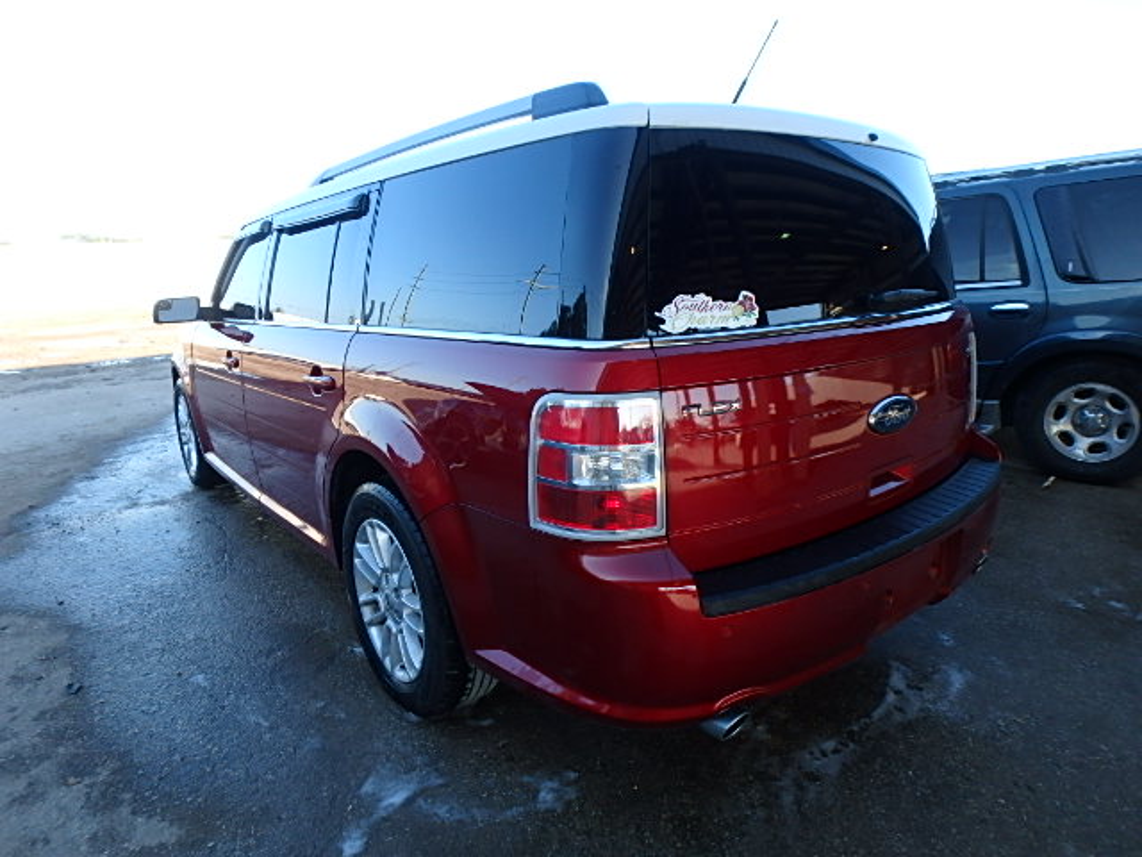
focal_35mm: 21
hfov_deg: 79.0
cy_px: 428
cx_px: 571
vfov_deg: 63.4
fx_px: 693
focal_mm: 3.7
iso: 125
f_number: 3.5
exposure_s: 1/200
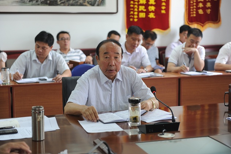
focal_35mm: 71
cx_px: 117
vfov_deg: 19.2
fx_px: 456
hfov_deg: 28.5
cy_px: 76
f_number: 3.2
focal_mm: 70
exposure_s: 1/50
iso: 640
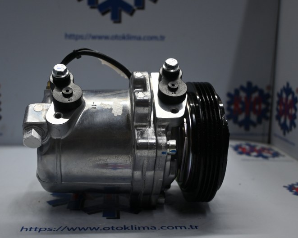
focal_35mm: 43
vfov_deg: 35.2
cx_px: 126
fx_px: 375
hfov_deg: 43.2
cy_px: 119
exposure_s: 1/125
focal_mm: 25
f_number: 4.2
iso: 500
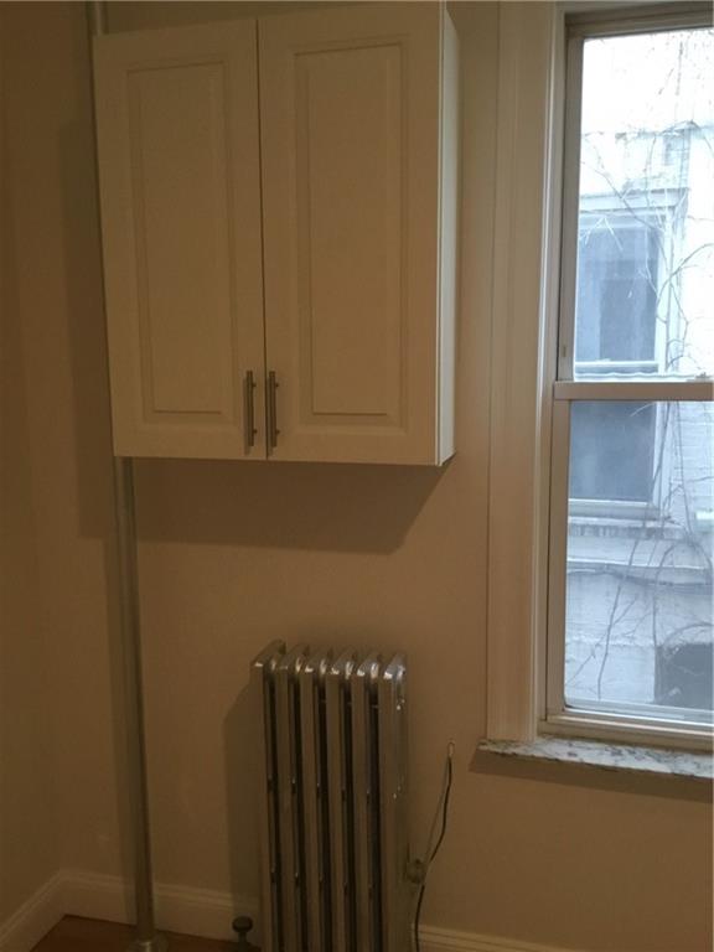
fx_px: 853
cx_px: 357
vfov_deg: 58.4
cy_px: 476
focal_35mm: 31
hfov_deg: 45.4
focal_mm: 3.3
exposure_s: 1/30
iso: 125
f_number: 2.4
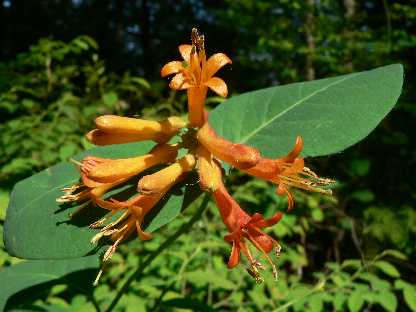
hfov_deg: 51.4
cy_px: 156
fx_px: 433
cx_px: 208
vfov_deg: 39.7
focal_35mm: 36
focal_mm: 6
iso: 80
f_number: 5
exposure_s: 1/400
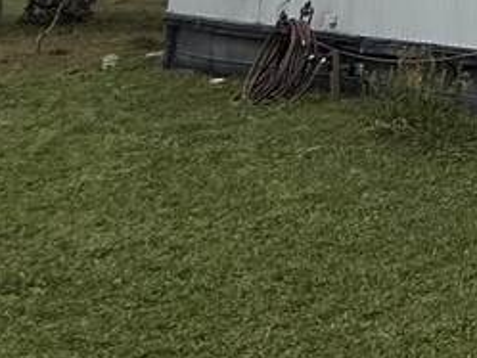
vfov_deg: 18.1
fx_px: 993
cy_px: -190
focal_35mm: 72
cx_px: 1126
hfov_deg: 15.4
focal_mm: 2.22
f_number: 2.2
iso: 64
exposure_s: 1/2841
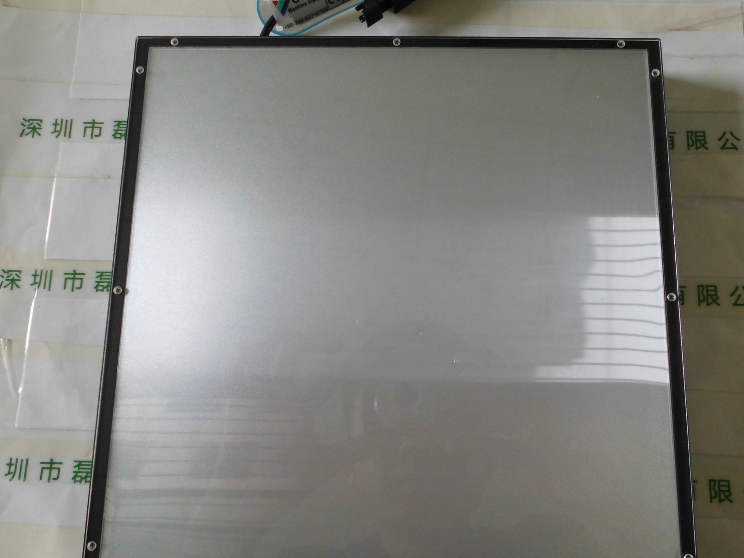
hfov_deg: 59.9
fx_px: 645
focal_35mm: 30
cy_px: 269
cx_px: 401
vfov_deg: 46.8
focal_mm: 4.6
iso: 100
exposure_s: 1/66
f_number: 3.2
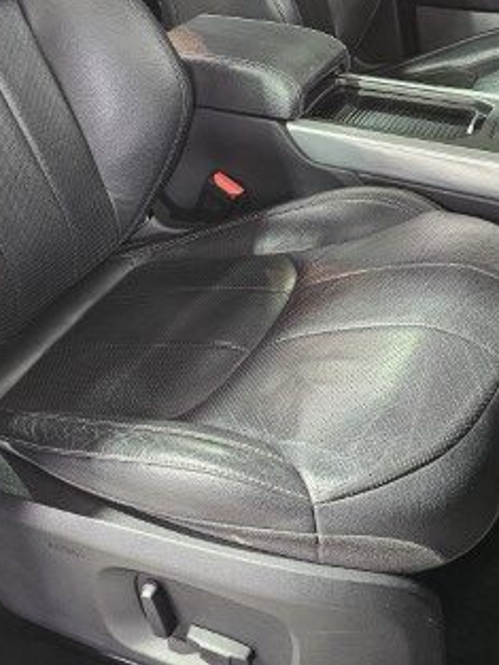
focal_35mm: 47
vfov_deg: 39.2
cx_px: 208
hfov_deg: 30.8
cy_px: 155
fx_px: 903
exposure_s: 1/33
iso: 640
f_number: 1.7
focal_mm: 6.3
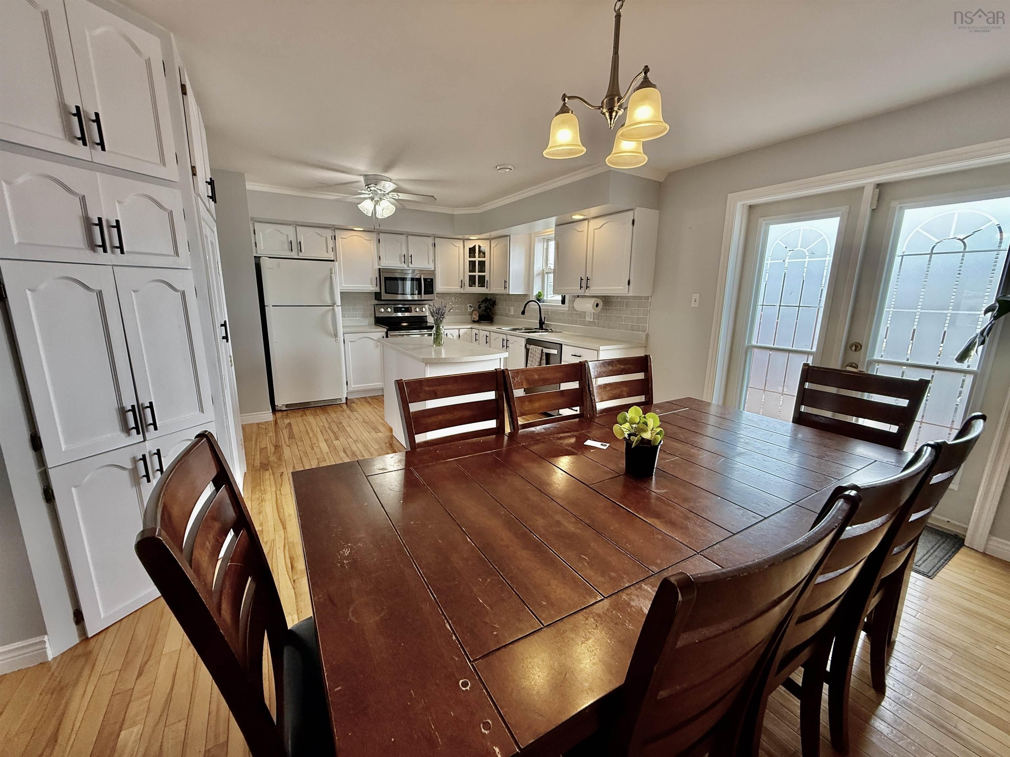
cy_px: 378
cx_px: 505
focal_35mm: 14
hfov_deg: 102.1
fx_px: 408
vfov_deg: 85.7
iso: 200
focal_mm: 2.22
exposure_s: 1/120
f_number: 2.2
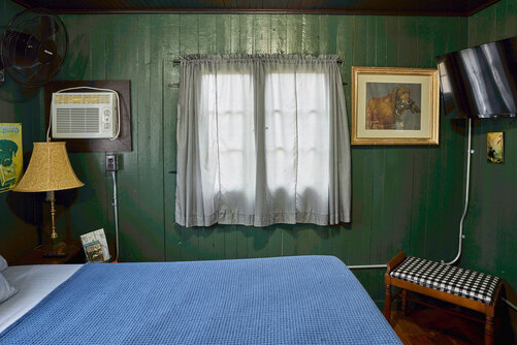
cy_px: 138
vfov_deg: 54.7
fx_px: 330
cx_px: 271
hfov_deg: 76.0
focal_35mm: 23
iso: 3200
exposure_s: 1.3
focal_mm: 18
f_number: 8
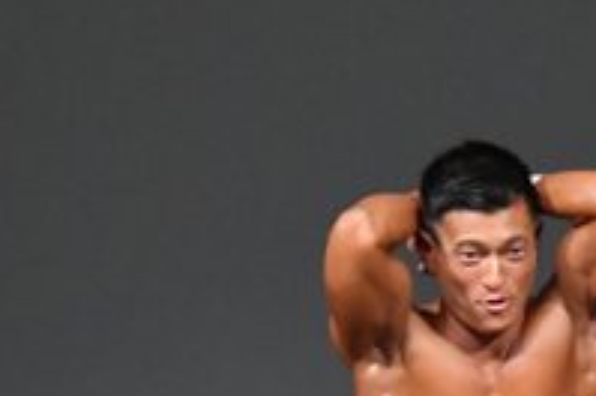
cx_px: 169
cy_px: 663
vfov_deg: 1.1
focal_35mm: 1227
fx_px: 20281
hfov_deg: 1.7
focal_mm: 210
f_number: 5.6
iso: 5000
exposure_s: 1/400
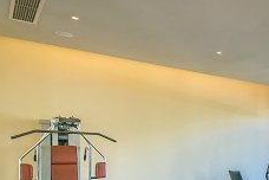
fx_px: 321
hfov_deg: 34.8
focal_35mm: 43
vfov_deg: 30.0
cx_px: 333
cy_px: 157
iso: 800
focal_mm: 14
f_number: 5
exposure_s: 1/250
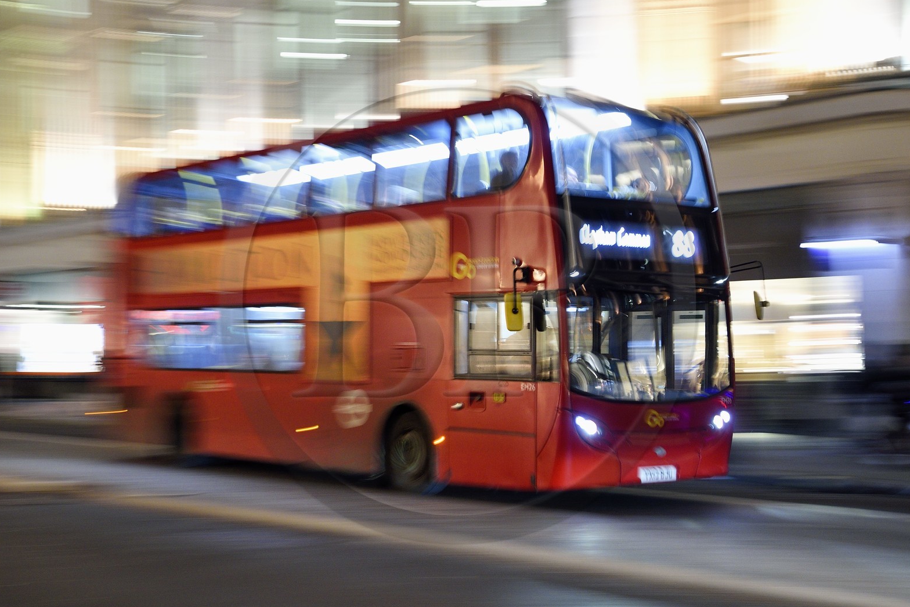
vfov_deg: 26.5
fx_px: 1289
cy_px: 302
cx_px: 456
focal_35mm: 51
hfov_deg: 38.9
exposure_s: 1/8
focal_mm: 50
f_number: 7.1
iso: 1600
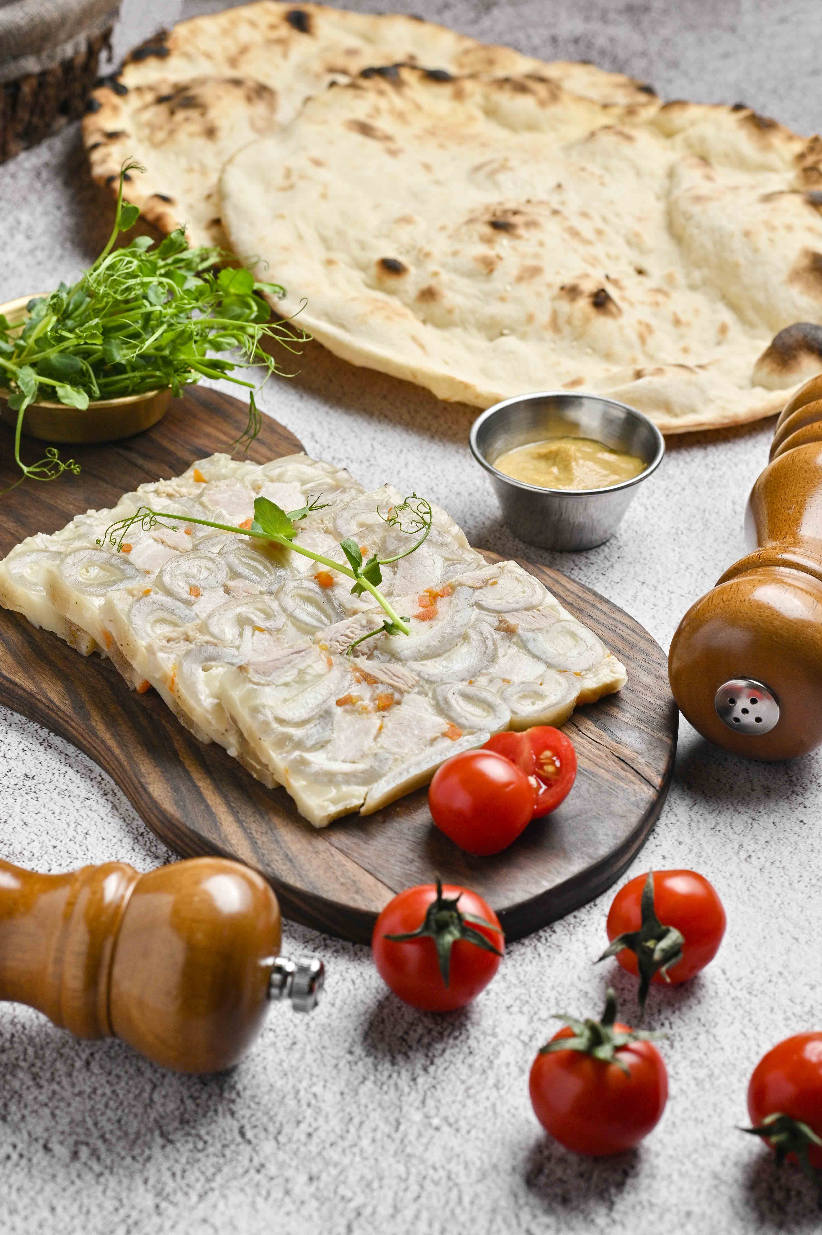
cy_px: 618
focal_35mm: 85
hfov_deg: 16.1
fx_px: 2915
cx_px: 411
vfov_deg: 23.9
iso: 320
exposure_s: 1/125
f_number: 10
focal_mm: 85
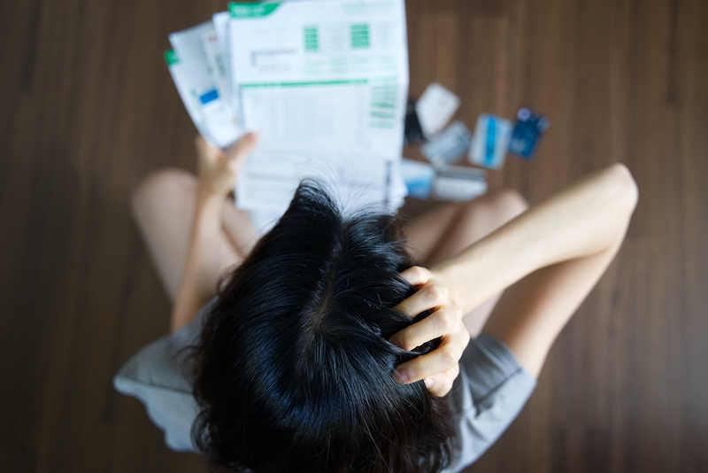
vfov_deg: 31.9
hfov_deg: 46.4
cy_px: 236
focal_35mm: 42
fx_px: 826
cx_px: 354
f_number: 2.8
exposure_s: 1/45
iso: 400
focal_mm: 42
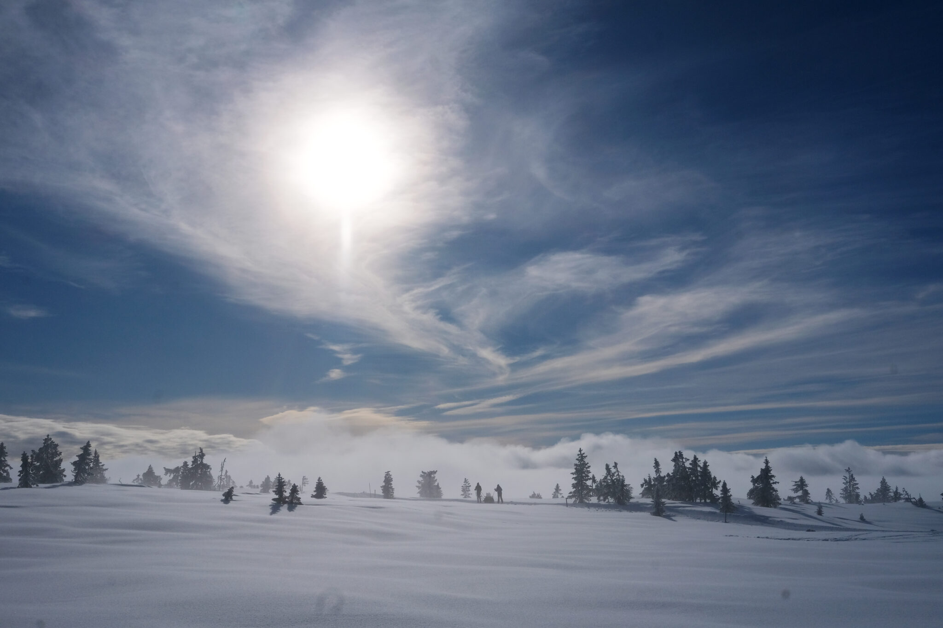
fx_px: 1074
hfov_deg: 47.4
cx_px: 472
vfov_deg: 32.6
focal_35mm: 41
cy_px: 314
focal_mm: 27
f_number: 16
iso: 320
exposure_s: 1/3500
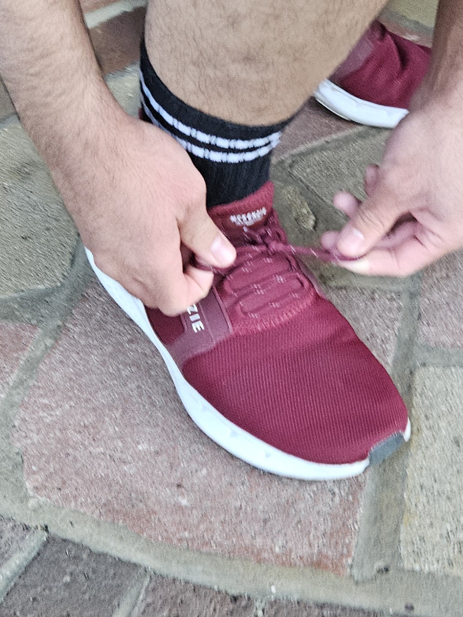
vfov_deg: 73.9
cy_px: 308
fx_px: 410
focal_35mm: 23
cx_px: 232
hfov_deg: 58.9
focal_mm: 5.4
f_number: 1.8
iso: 640
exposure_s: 1/100
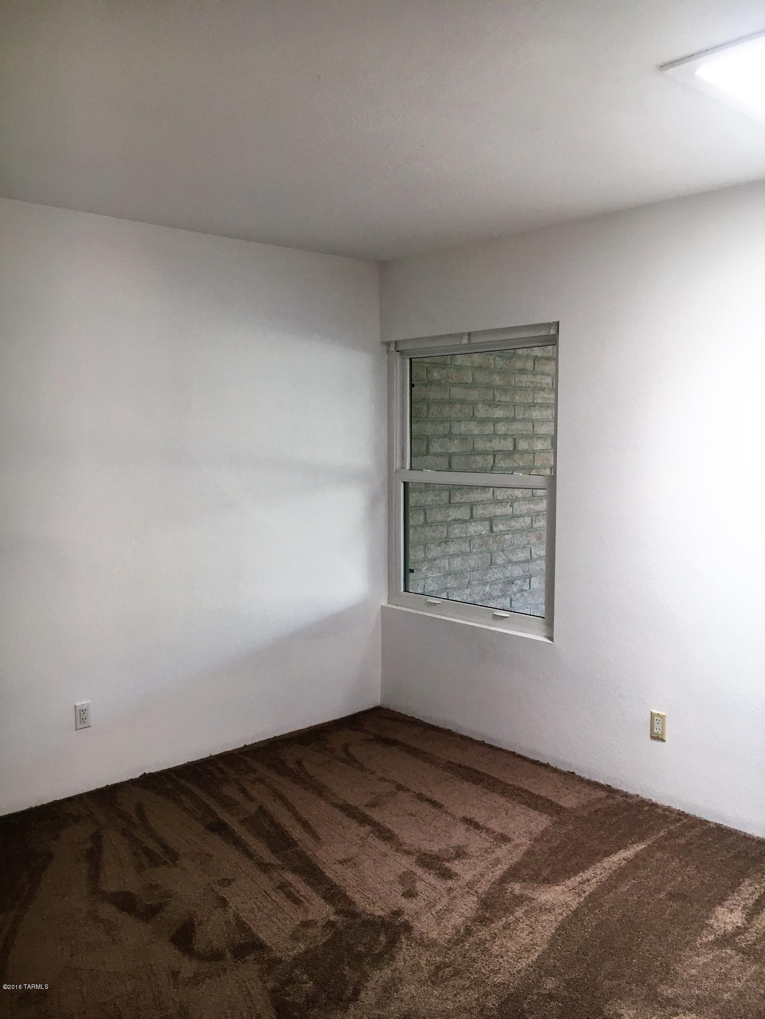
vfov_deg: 61.7
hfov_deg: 48.2
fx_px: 855
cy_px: 510
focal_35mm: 29
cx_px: 382
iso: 64
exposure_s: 1/30
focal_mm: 4.15
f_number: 2.2
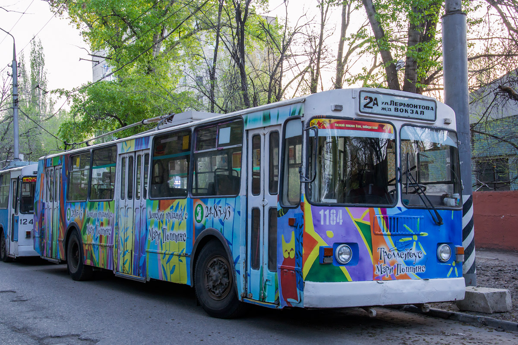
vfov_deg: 29.9
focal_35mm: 45
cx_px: 259
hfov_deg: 43.6
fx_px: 647
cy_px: 172
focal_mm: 30
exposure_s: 1/30
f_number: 6.3
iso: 400
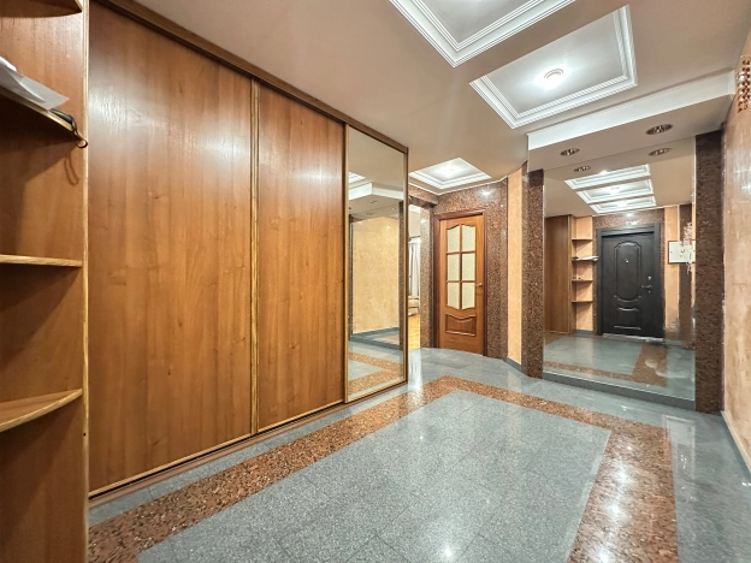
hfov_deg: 102.1
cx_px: 376
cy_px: 282
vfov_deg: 85.7
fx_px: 304
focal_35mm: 14
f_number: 2.2
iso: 800
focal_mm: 2.22
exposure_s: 1/33
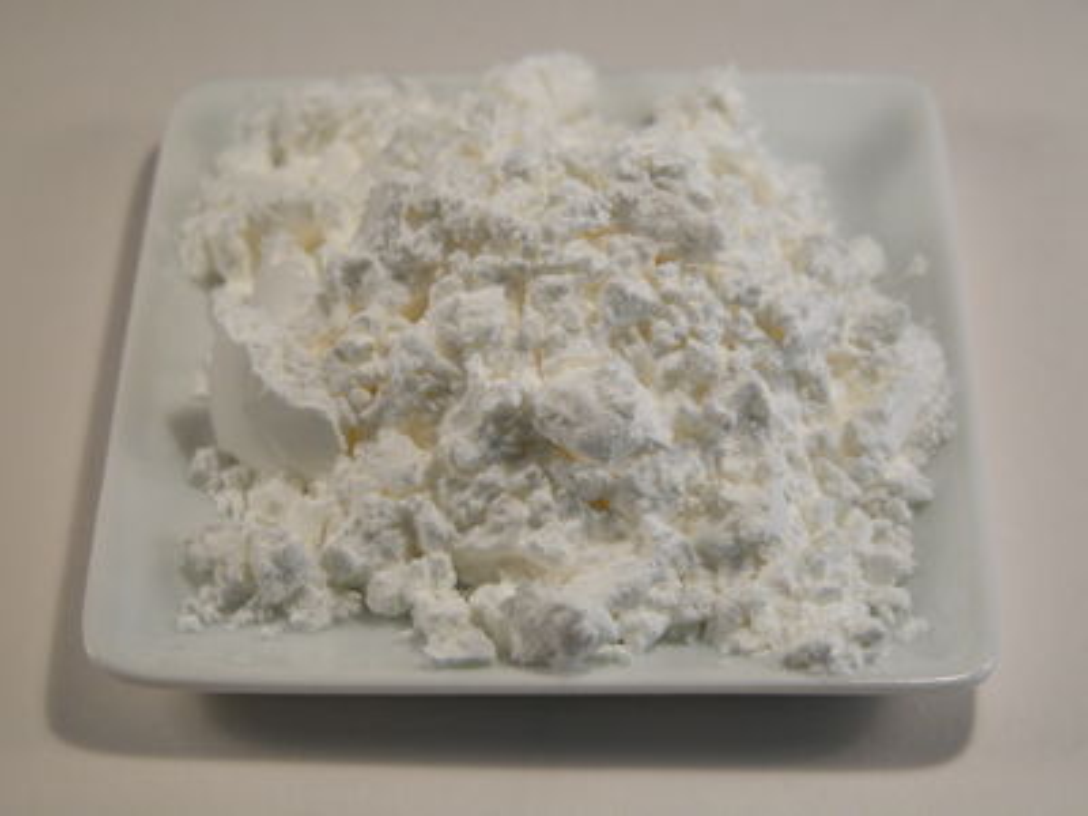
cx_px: 544
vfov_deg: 16.8
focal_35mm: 88
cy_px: 408
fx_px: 2766
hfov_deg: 22.3
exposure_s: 1/169
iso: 100
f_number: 3.9
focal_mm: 22.3
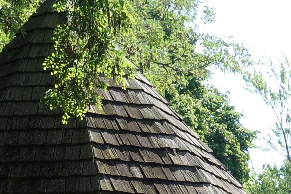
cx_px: 50
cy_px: 442
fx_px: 1835
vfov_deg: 5.8
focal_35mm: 227
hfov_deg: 9.0
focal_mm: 15.1
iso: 125
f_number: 5.6
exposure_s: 1/160
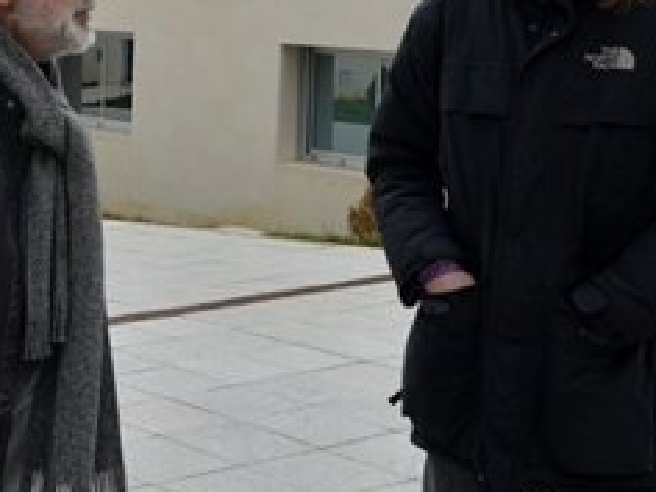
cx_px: -78
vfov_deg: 19.0
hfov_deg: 23.9
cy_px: 29
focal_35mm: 76
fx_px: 1440
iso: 100
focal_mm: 18
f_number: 8
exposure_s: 1/250
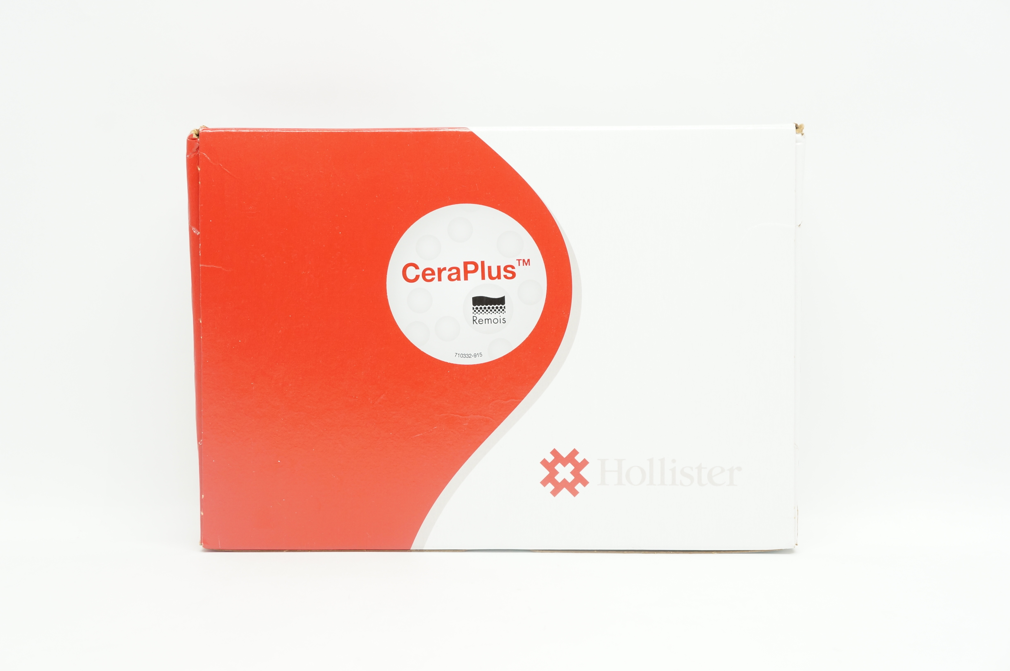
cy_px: 336
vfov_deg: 23.1
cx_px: 505
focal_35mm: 58
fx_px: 1639
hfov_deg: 34.2
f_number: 7.1
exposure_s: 1/25
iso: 400
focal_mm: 39
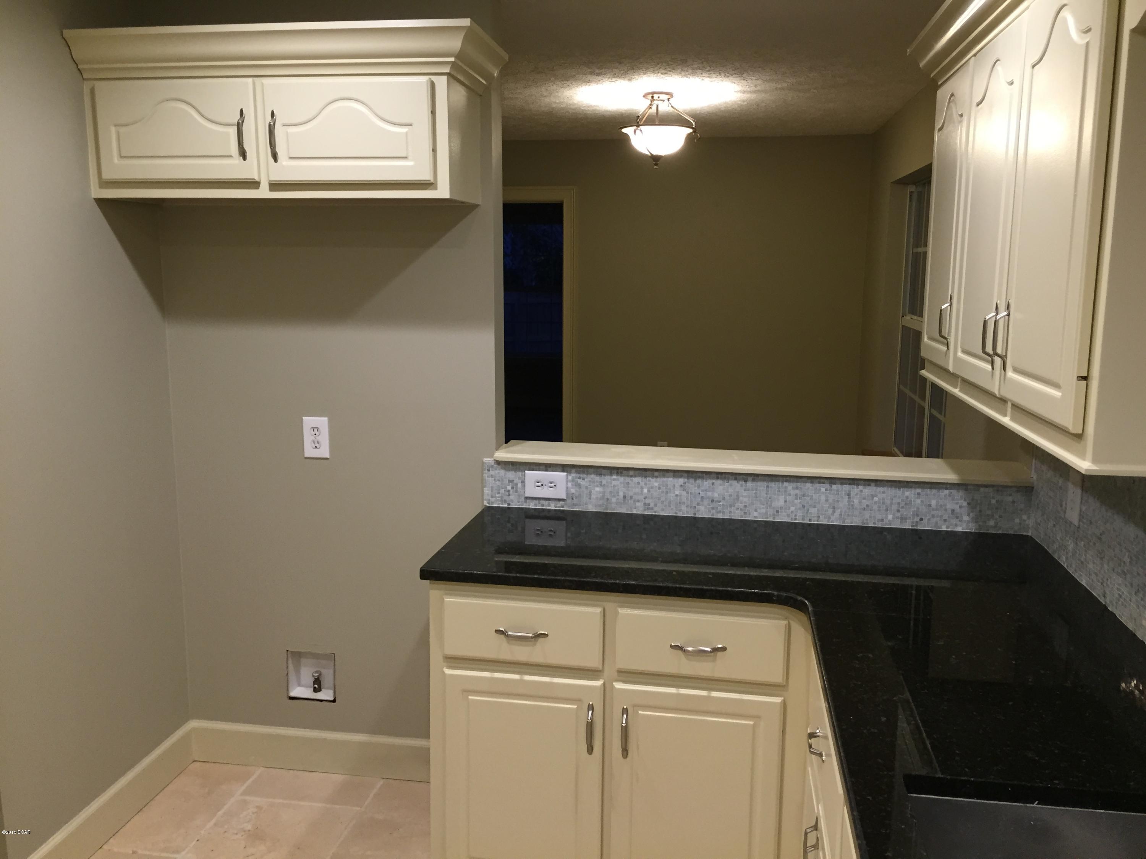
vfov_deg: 48.2
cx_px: 573
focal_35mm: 29
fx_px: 960
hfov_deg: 61.7
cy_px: 430
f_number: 2.2
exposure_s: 1/30
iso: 100
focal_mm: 4.15
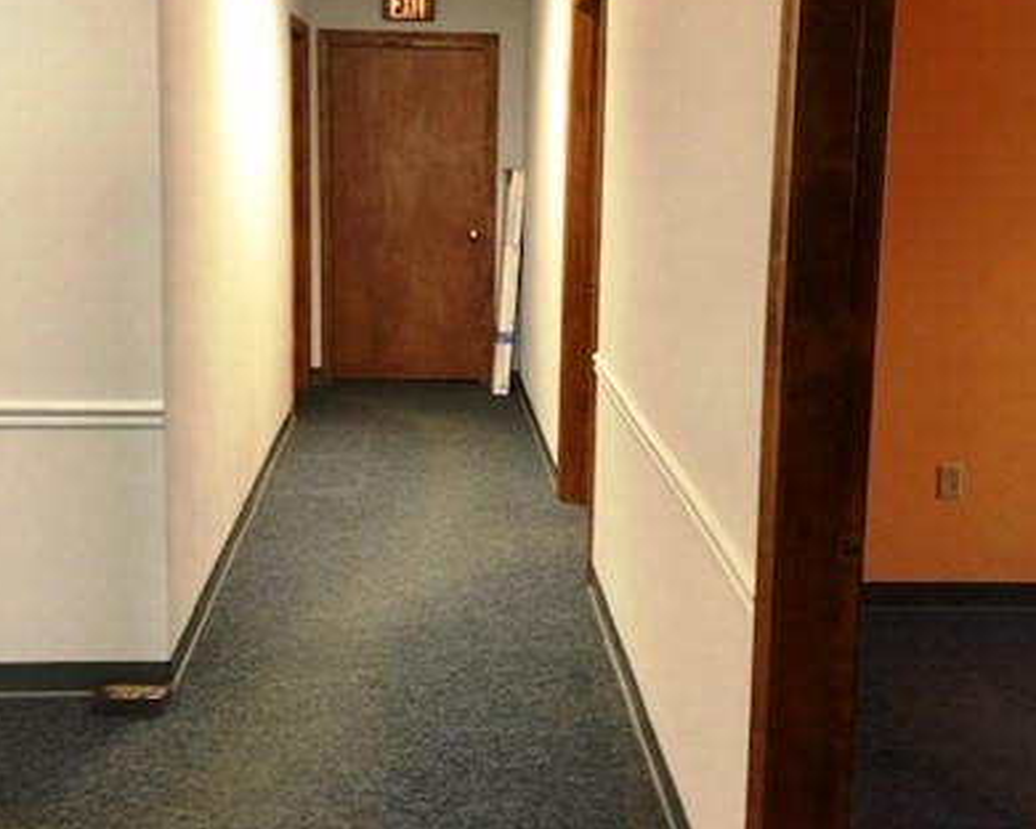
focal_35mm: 42
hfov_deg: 43.8
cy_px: 306
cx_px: 521
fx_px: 1288
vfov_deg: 35.5
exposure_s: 1/17
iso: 40
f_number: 1.8
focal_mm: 3.99
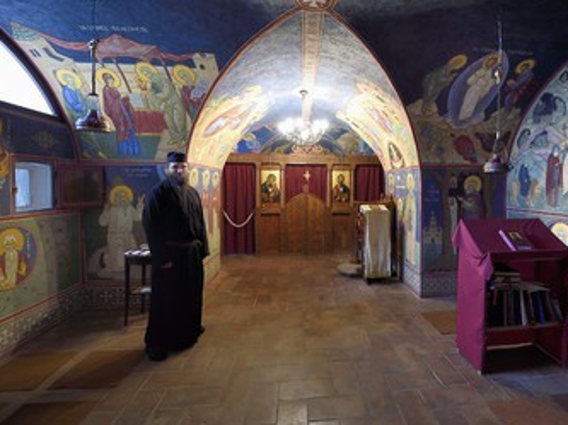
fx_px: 279
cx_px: 333
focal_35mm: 17
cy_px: 193
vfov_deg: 74.5
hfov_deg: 90.2
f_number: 5.6
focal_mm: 14
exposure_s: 1/15
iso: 1600
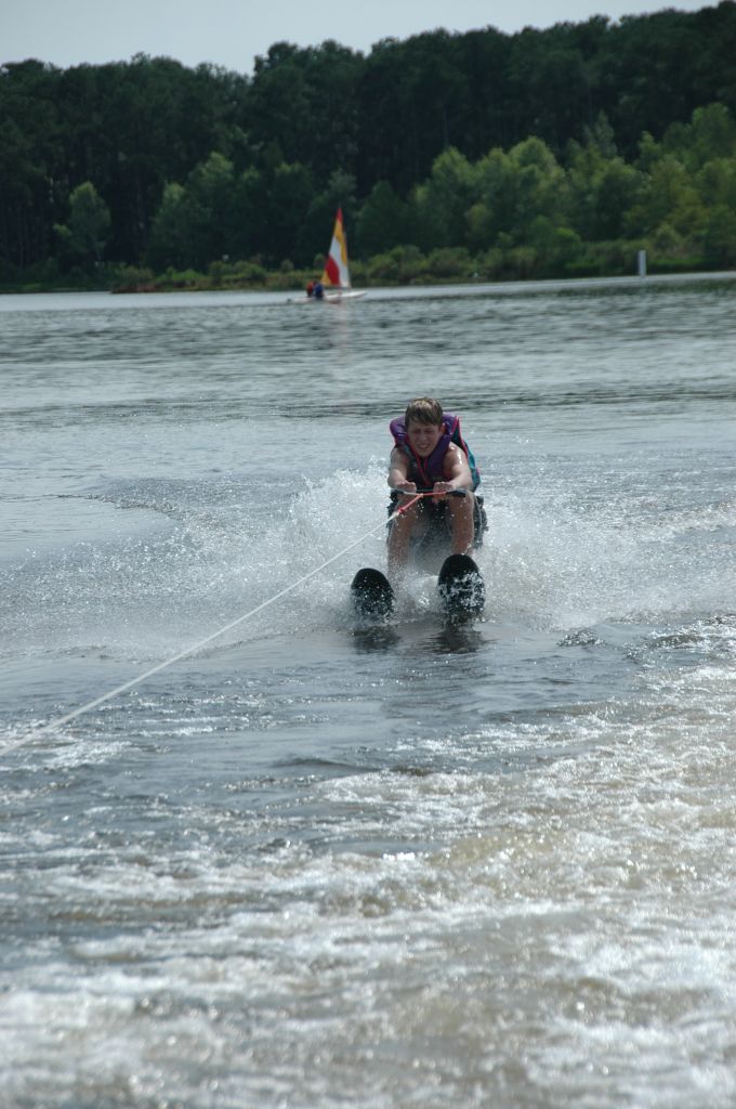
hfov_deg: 6.8
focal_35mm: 202
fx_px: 6226
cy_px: 554
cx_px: 368
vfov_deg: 10.2
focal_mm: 135
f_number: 7.1
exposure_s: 1/800
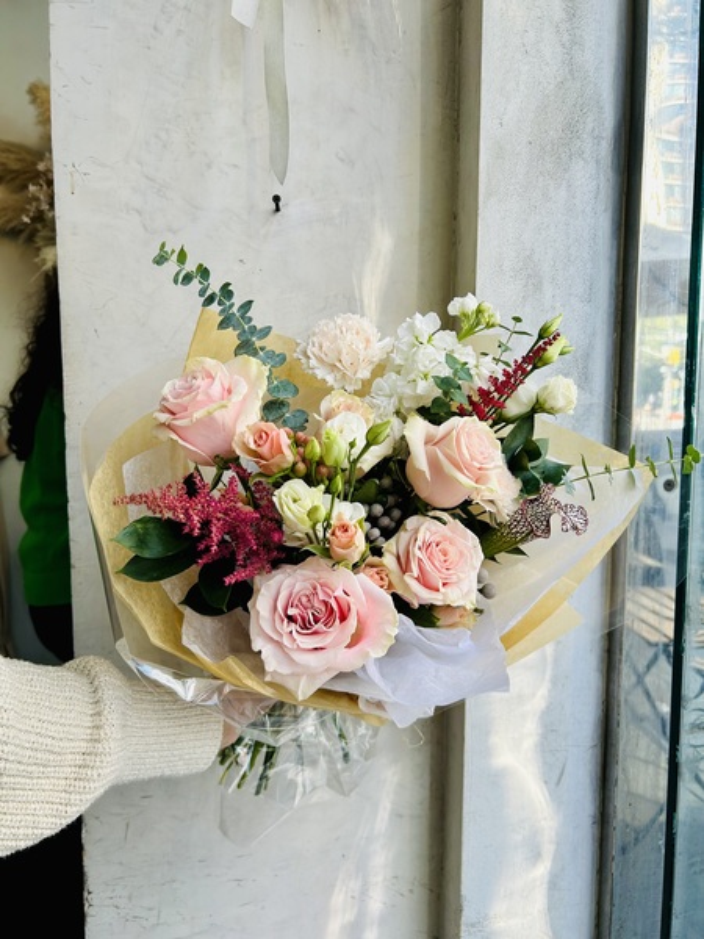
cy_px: 470
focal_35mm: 26
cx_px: 352
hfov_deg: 53.1
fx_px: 705
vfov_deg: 67.3
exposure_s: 1/126
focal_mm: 5.7
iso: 32
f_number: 1.5
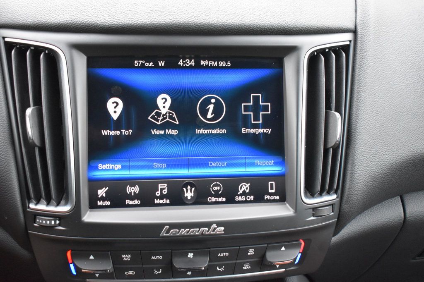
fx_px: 618
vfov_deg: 25.7
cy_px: 141
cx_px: 212
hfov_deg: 37.9
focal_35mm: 52
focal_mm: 35
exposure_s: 1/125
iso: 3200
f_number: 4.5
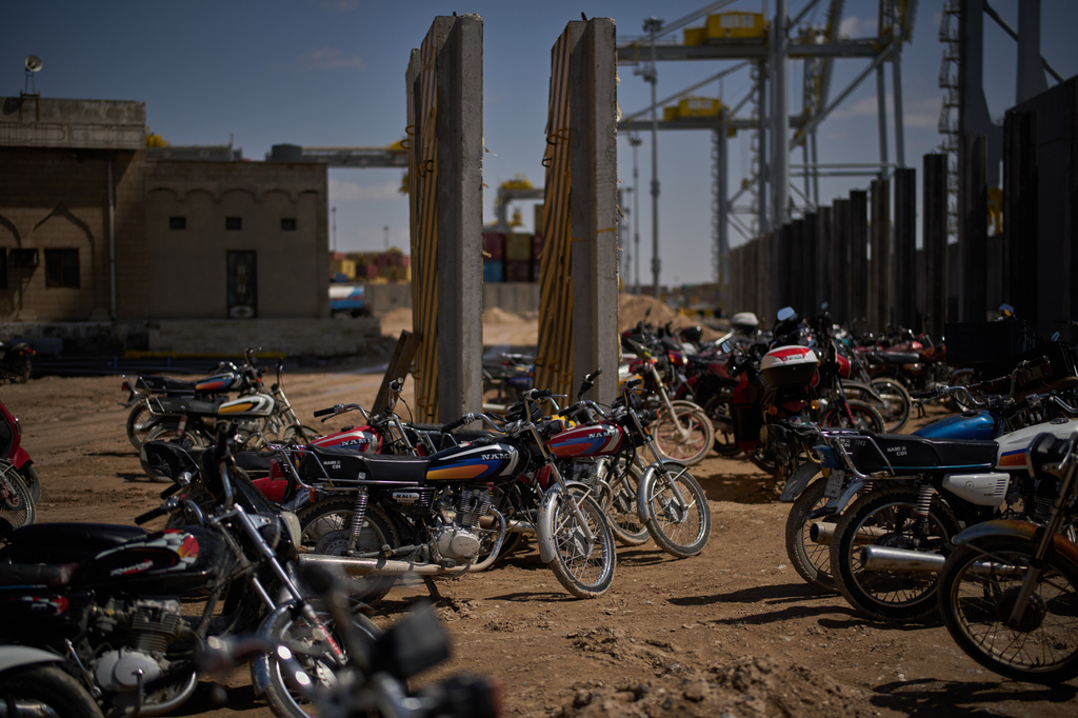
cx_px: 539
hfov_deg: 39.6
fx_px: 1497
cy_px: 359
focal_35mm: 50
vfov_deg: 27.0
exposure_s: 1/32000
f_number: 1.4
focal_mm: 50
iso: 100
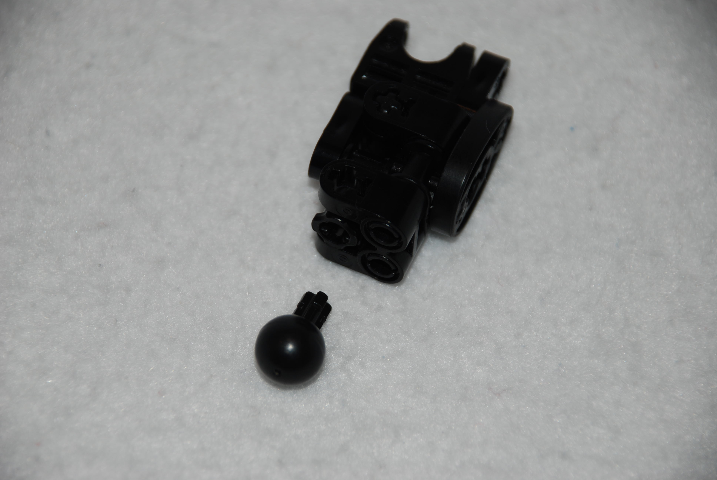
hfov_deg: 10.1
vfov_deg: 6.8
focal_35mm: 202
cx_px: 358
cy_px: 240
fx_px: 4038
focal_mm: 135
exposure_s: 1/60
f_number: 5.6
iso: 100
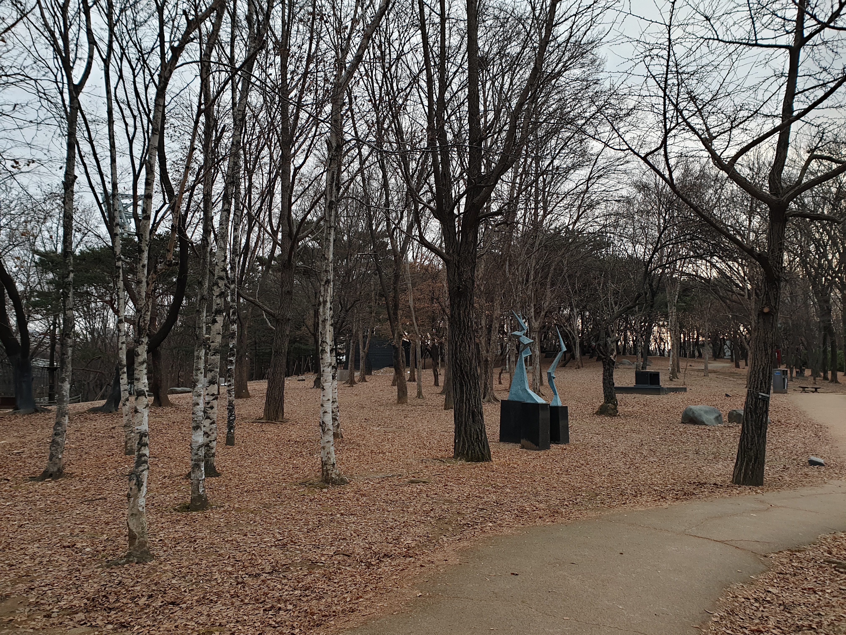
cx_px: 423
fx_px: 635
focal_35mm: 26
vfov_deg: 53.1
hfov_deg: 67.3
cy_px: 318
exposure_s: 1/50
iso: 64
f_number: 2.4
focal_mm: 4.3
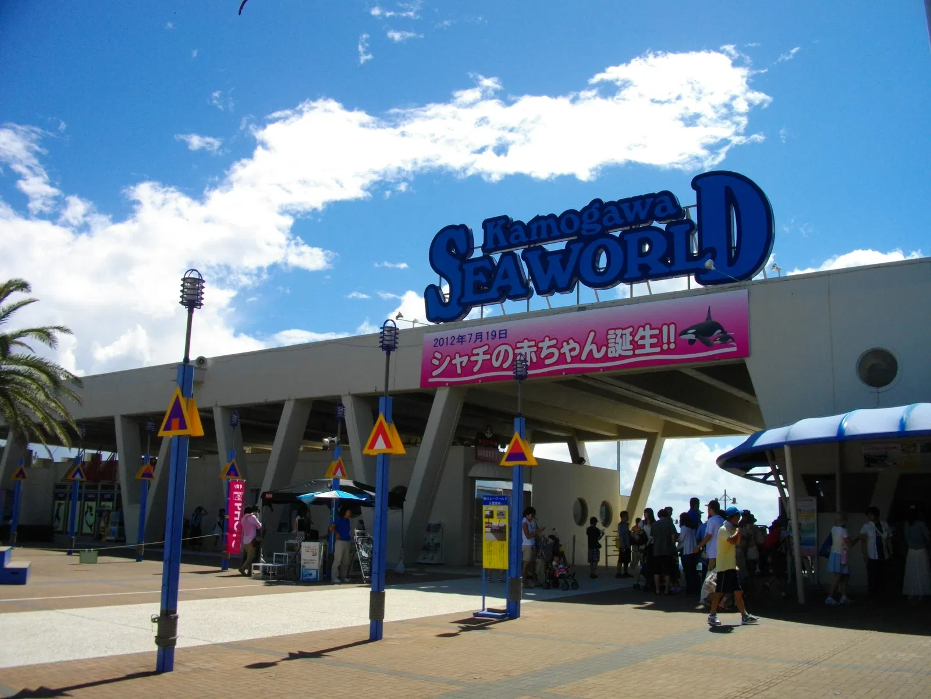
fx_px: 861
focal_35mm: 32
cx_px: 466
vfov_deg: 44.2
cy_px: 350
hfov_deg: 56.8
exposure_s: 1/640
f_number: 5.5
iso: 100
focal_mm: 5.7
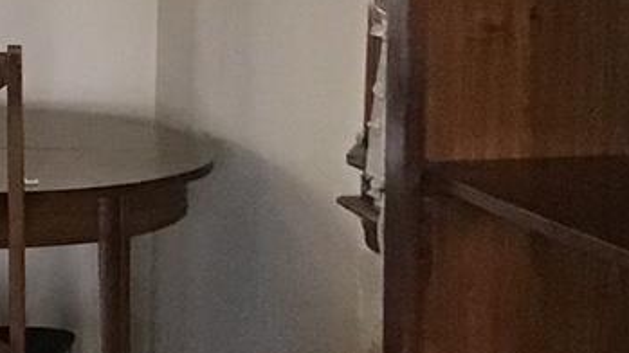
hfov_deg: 12.5
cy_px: 70
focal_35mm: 158
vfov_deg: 7.7
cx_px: -465
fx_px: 2634
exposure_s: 1/30
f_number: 2.4
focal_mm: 3.3
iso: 160
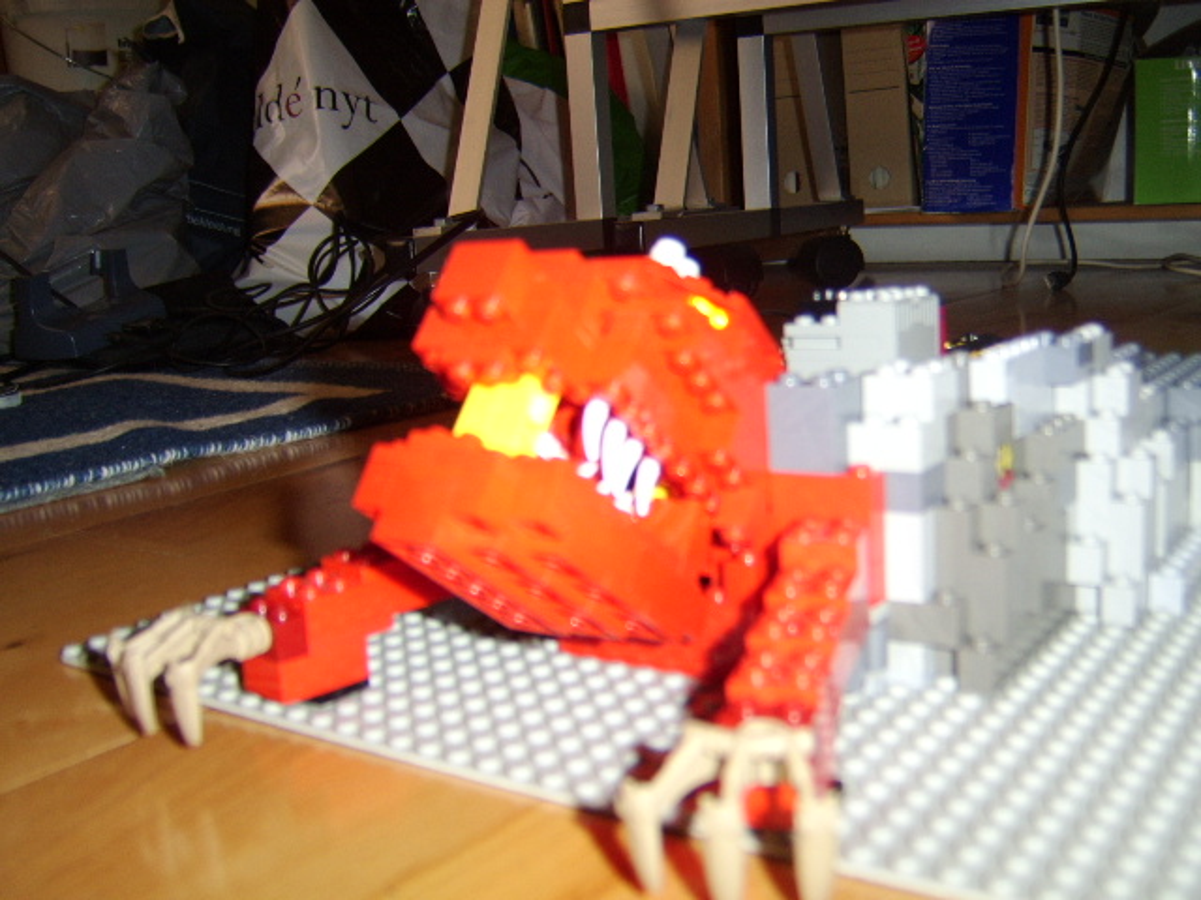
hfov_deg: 58.4
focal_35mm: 31
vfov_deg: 45.4
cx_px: 600
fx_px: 1076
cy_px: 450
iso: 200
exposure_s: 1/30
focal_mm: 8.13
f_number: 2.7
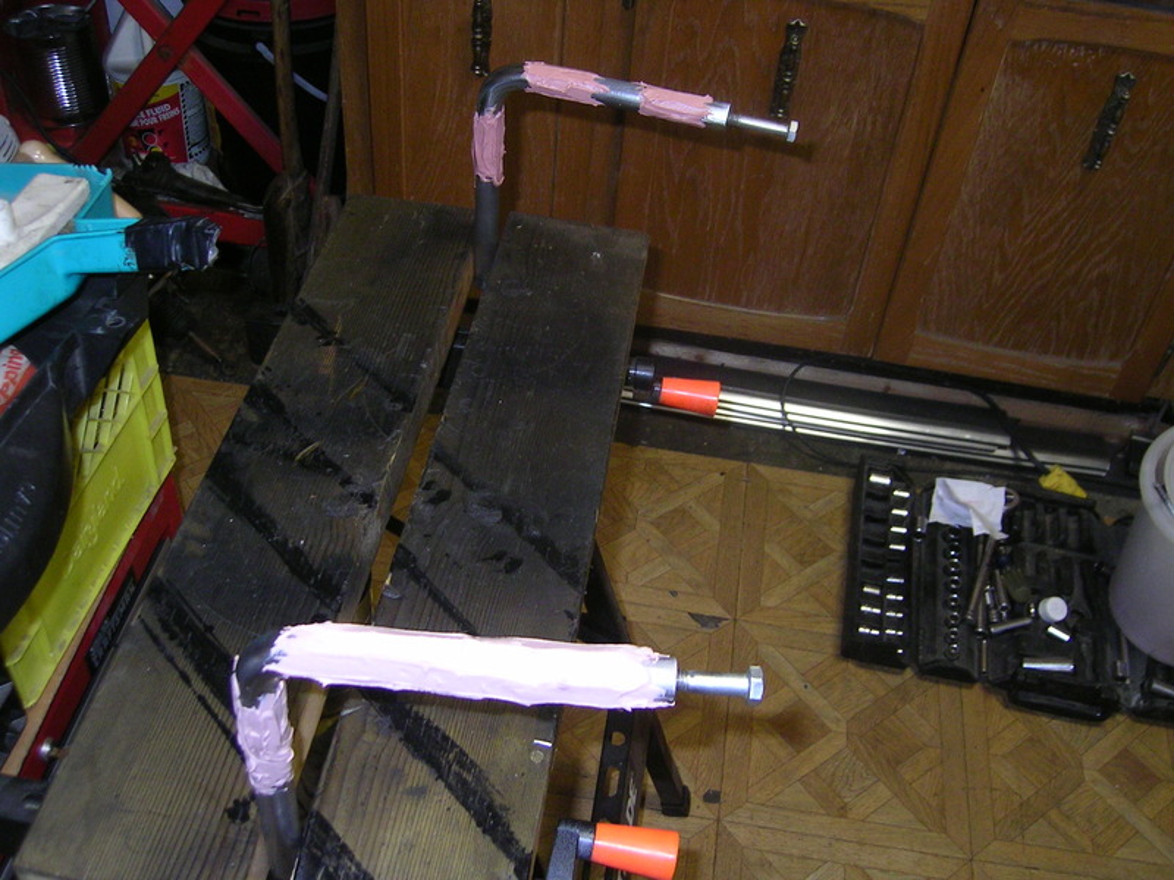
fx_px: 1221
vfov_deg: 39.7
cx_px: 587
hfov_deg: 51.4
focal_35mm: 36
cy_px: 440
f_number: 2.8
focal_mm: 5.6
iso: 100
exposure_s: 1/30
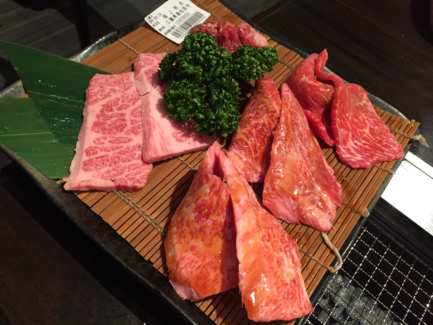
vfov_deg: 48.2
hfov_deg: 61.7
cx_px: 216
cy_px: 162
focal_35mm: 29
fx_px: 363
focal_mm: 4.15
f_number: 2.2
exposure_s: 1/30
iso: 160
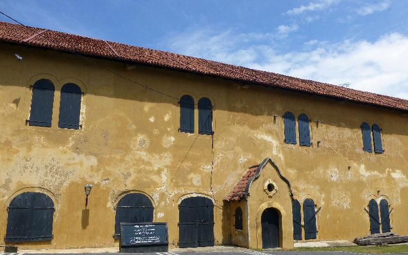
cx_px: 203
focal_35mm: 26
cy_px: 149
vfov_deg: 47.4
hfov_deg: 70.4
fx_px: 289
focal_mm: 4.3
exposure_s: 1/1000
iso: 100
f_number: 4
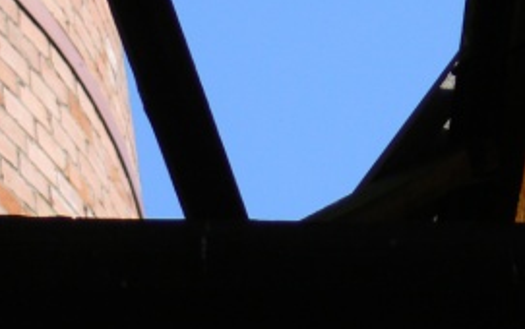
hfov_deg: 2.0
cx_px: 298
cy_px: 502
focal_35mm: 1034
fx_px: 14810
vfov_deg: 1.3
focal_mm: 66.1
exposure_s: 1/500
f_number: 5.6
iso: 80
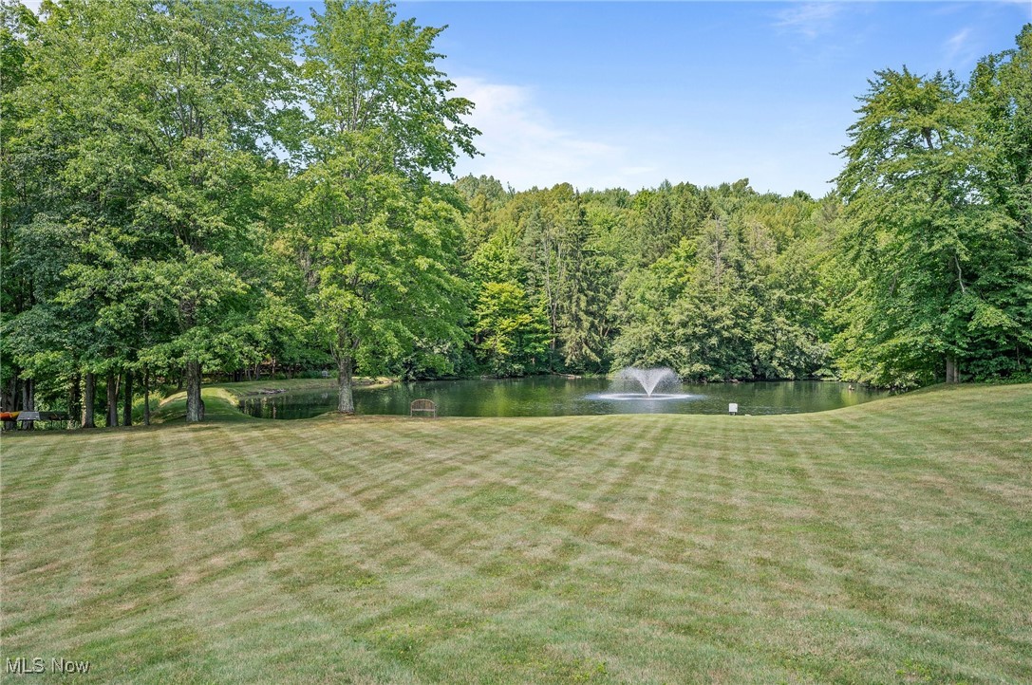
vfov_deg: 43.5
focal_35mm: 30
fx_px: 859
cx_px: 516
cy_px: 342
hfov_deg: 62.0
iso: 400
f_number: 8
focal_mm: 30
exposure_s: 1/250
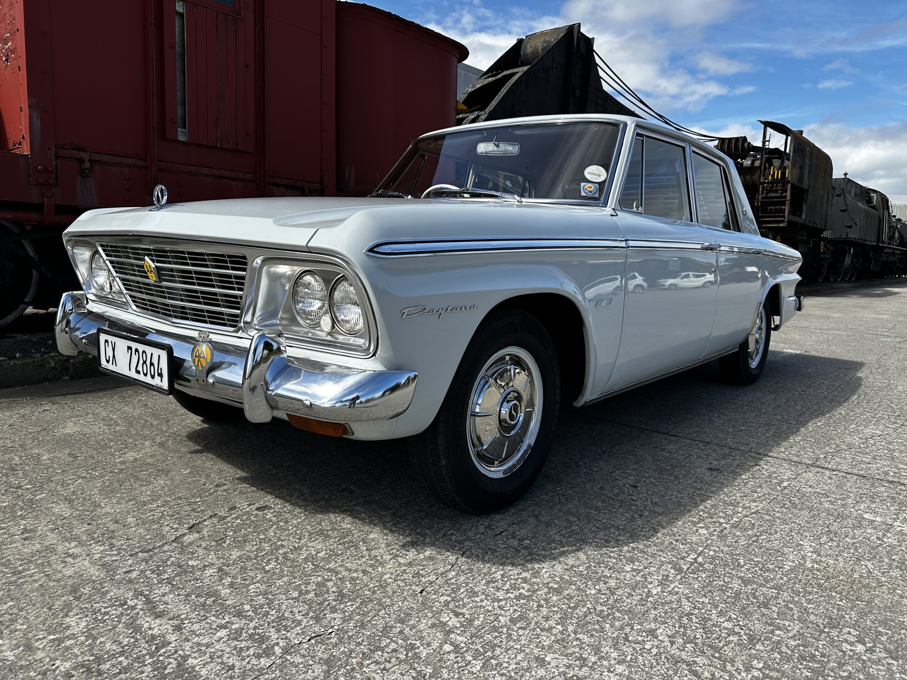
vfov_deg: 56.8
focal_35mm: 24
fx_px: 629
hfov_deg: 71.6
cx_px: 454
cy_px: 340
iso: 80
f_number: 1.78
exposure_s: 1/3247
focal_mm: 6.86
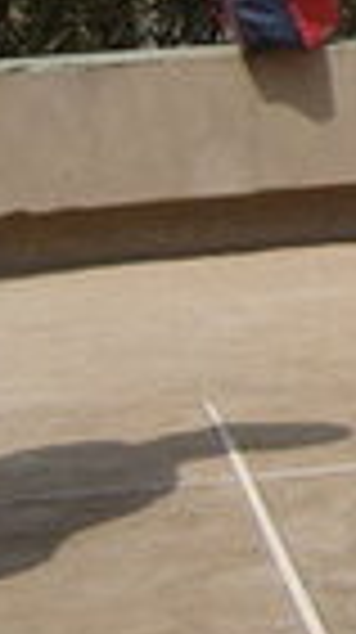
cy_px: -90
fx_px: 2659
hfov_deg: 6.8
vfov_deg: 13.3
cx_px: 1113
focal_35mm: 158
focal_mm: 7.3
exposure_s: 1/400
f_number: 7
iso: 100
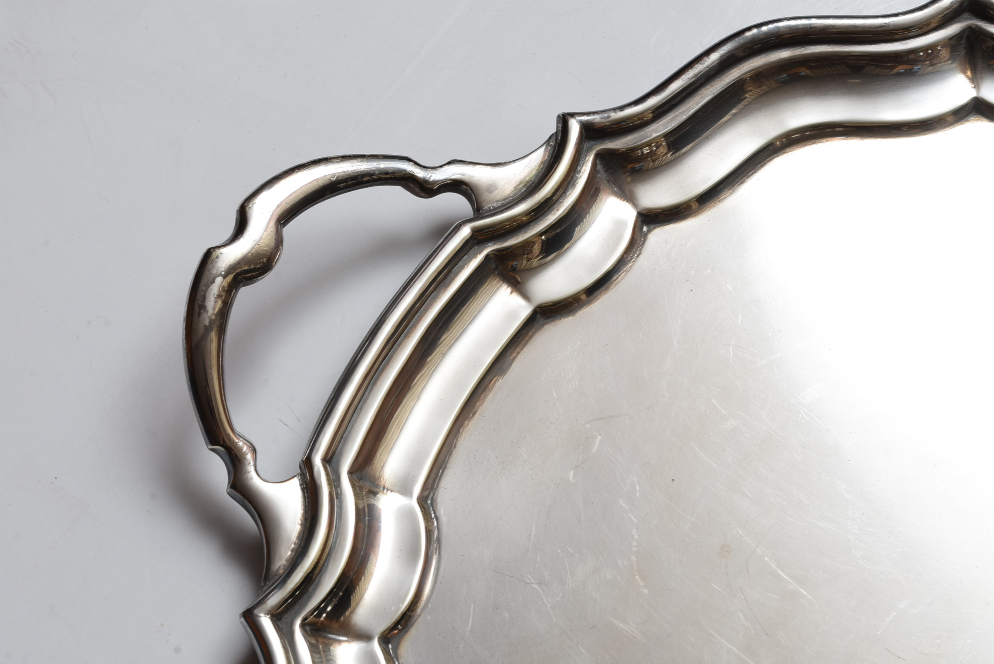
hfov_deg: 24.6
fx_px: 2280
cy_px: 332
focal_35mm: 82
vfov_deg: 16.6
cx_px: 497
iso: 100
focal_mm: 55
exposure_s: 1/100
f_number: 14
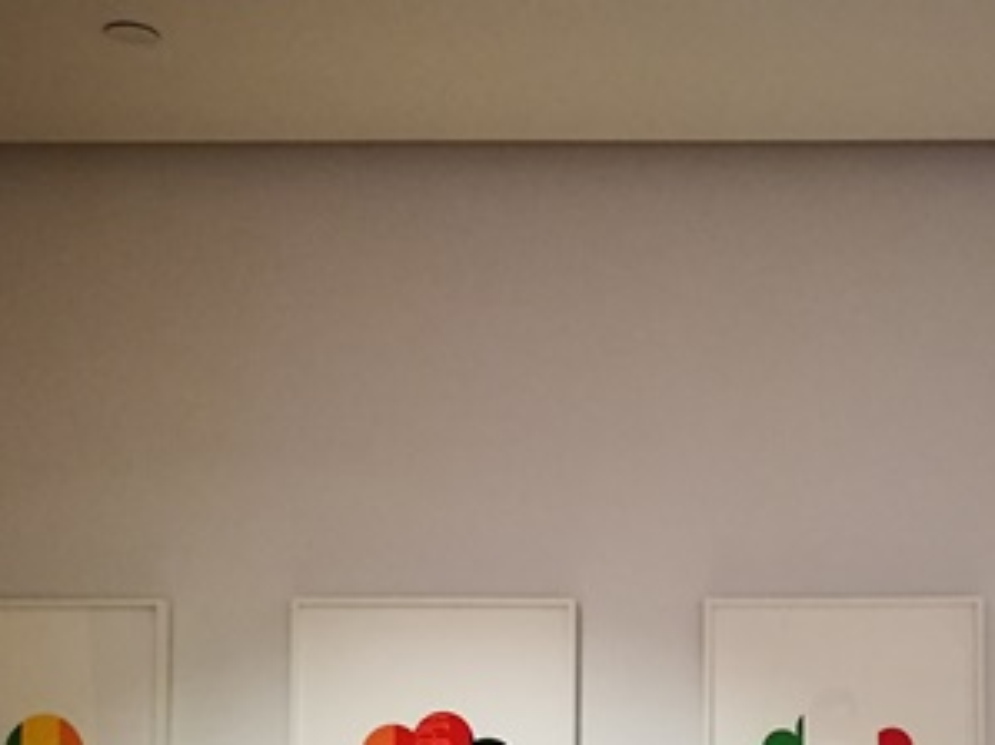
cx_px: 792
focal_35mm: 65
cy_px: 659
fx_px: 1868
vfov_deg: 22.1
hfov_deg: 29.2
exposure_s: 1/30
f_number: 2.2
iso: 320
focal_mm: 4.5
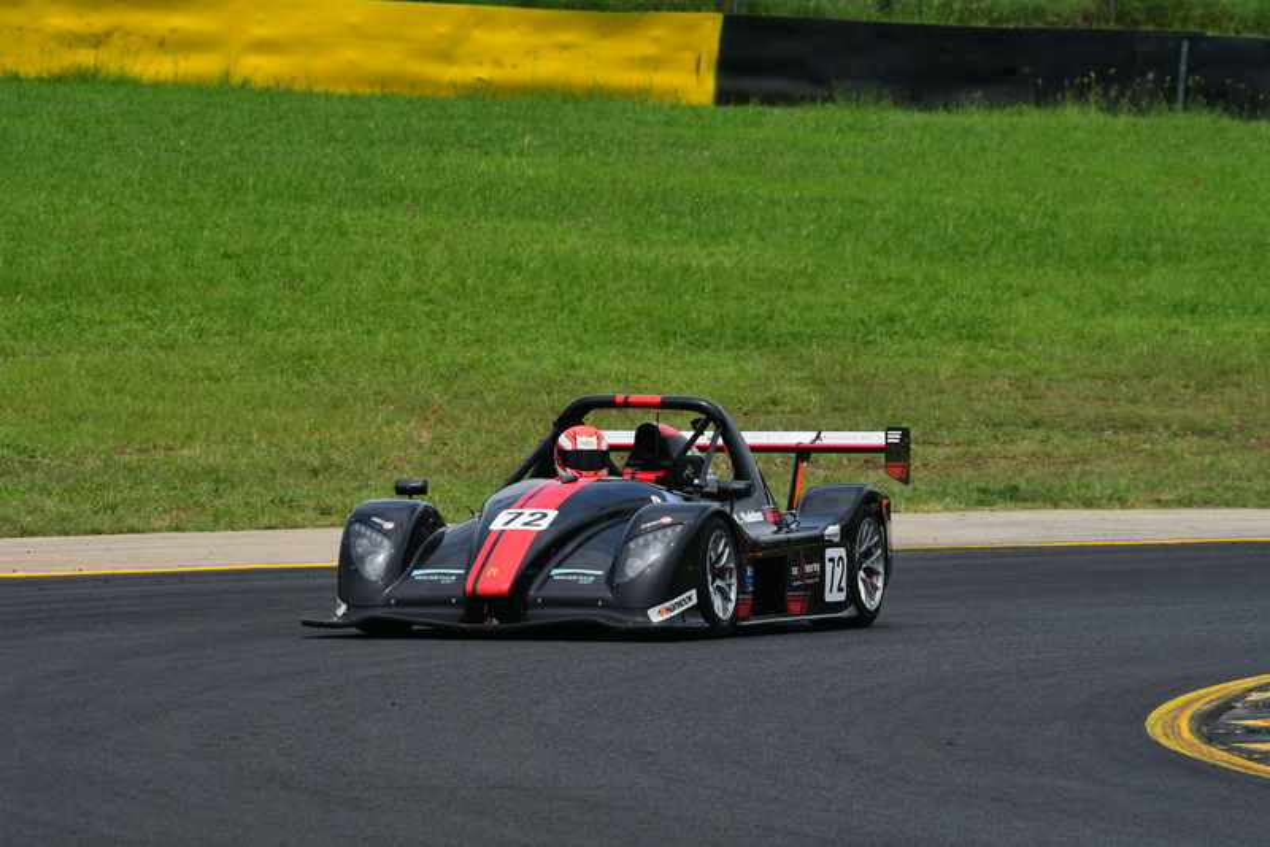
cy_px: 424
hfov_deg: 4.7
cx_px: 635
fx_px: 15351
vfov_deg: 3.2
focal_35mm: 435
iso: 320
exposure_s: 1/640
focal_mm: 290
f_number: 11
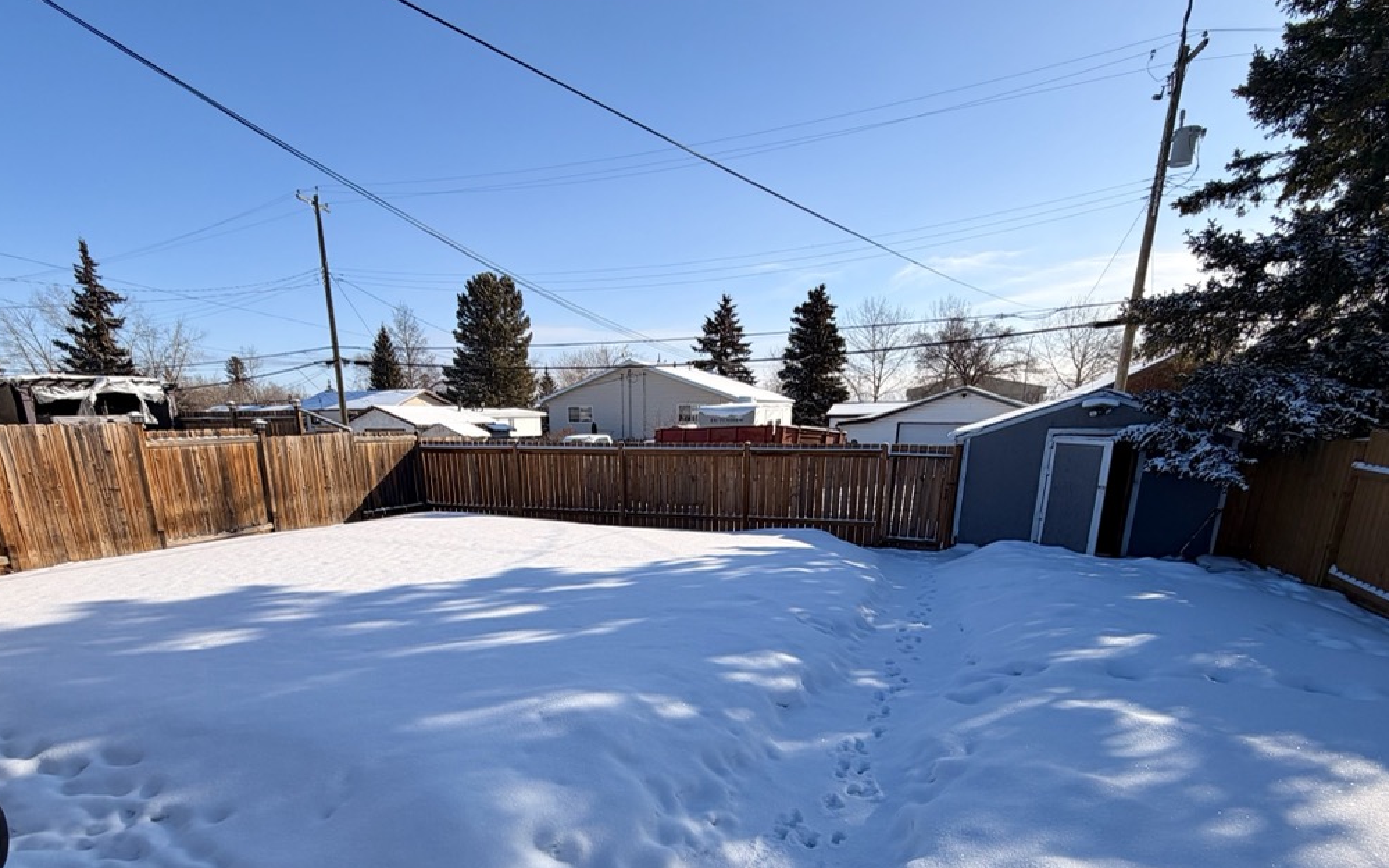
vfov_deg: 59.3
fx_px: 719
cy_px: 640
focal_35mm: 19
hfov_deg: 87.9
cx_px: 649
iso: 20
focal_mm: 2.22
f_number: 2.2
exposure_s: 1/1033
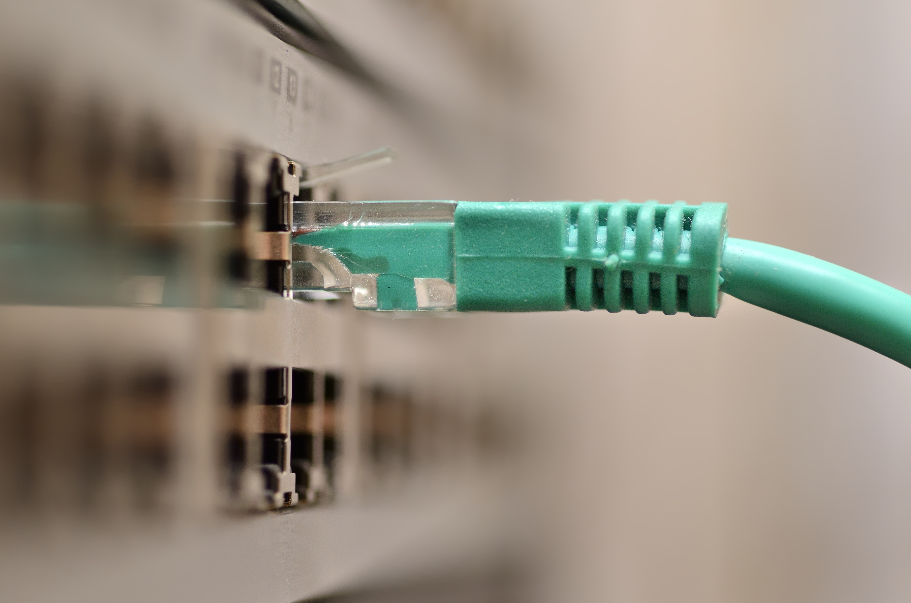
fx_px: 2475
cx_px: 439
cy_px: 300
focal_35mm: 98
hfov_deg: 20.9
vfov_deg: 13.9
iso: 500
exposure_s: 1/60
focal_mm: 60
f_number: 4
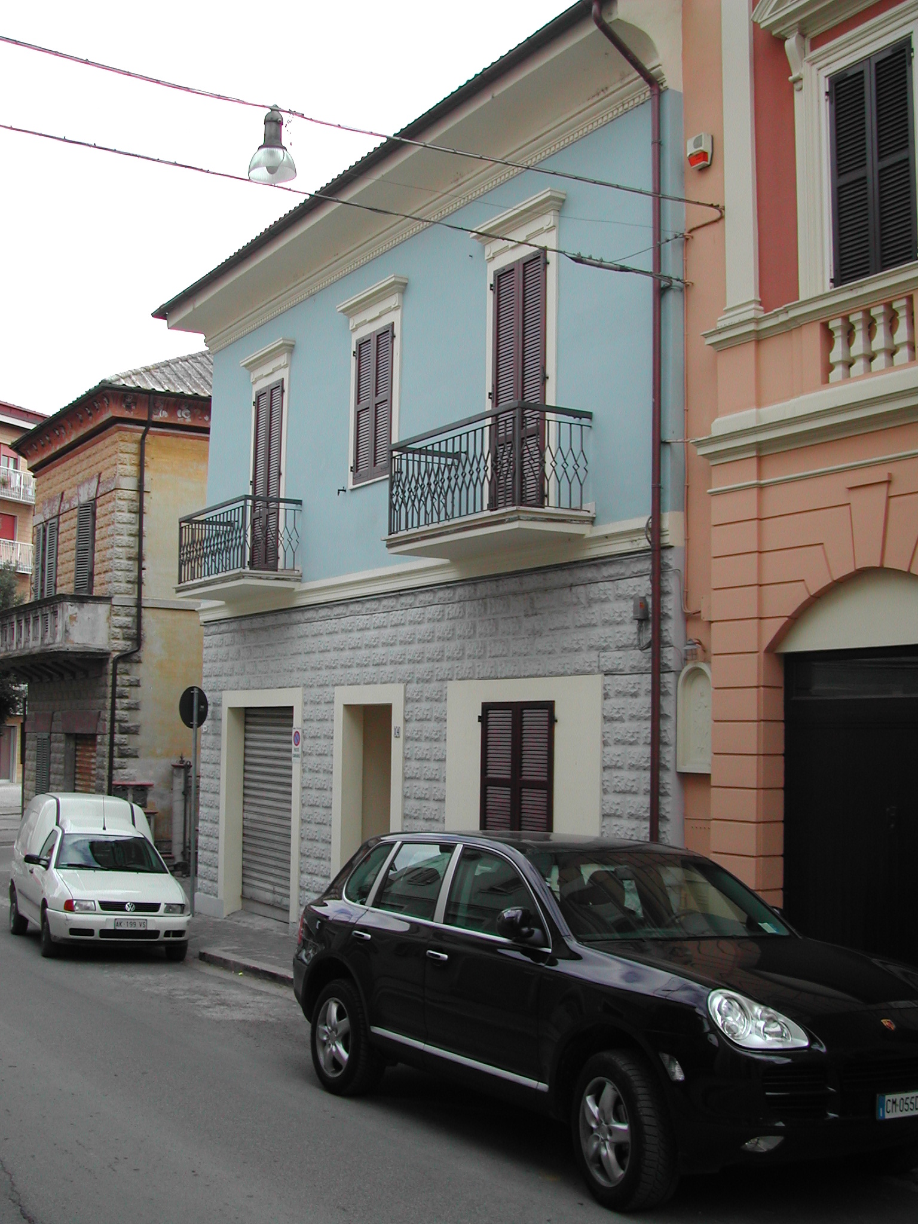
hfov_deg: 37.7
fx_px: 1344
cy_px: 612
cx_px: 459
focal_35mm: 38
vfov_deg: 49.0
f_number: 2.8
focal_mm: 8
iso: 100
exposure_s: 1/430
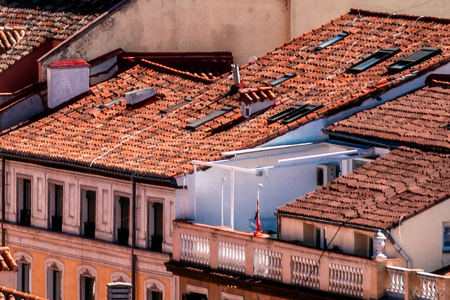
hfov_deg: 3.6
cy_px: -371
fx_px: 7115
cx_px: -170
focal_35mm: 569
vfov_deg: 2.4
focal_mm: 120
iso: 100
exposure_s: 1/400
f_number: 8
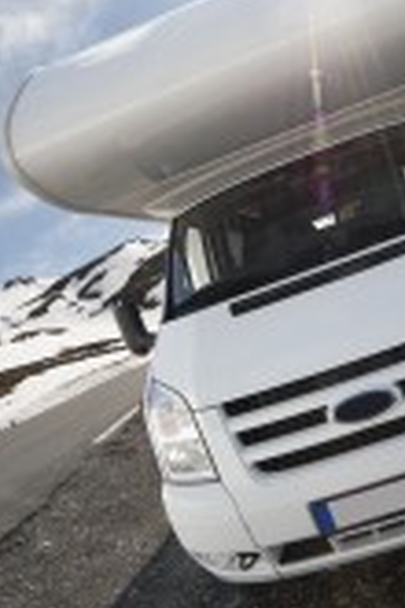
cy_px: 306
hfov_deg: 42.8
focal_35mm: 29
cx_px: 328
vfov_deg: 63.7
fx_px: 489
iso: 200
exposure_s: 1/100
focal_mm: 12
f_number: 16
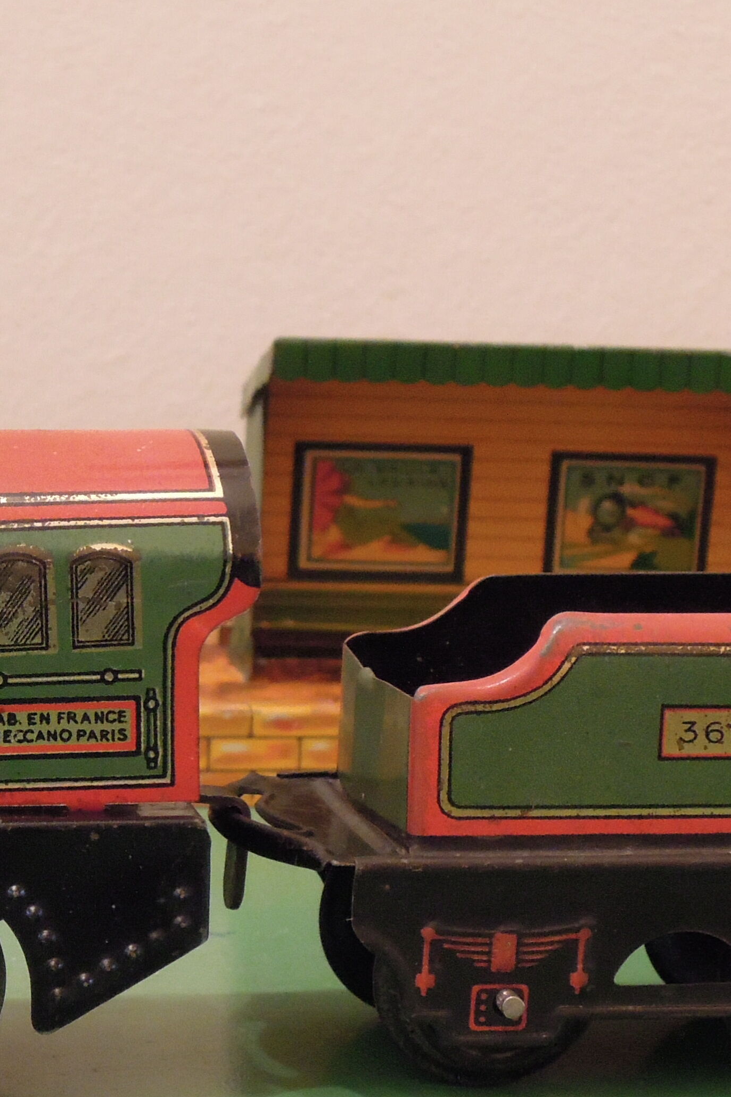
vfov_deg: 20.2
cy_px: 700
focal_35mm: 101
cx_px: -26
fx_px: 3077
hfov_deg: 13.3
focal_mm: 9
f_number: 3.7
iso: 800
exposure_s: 1/8
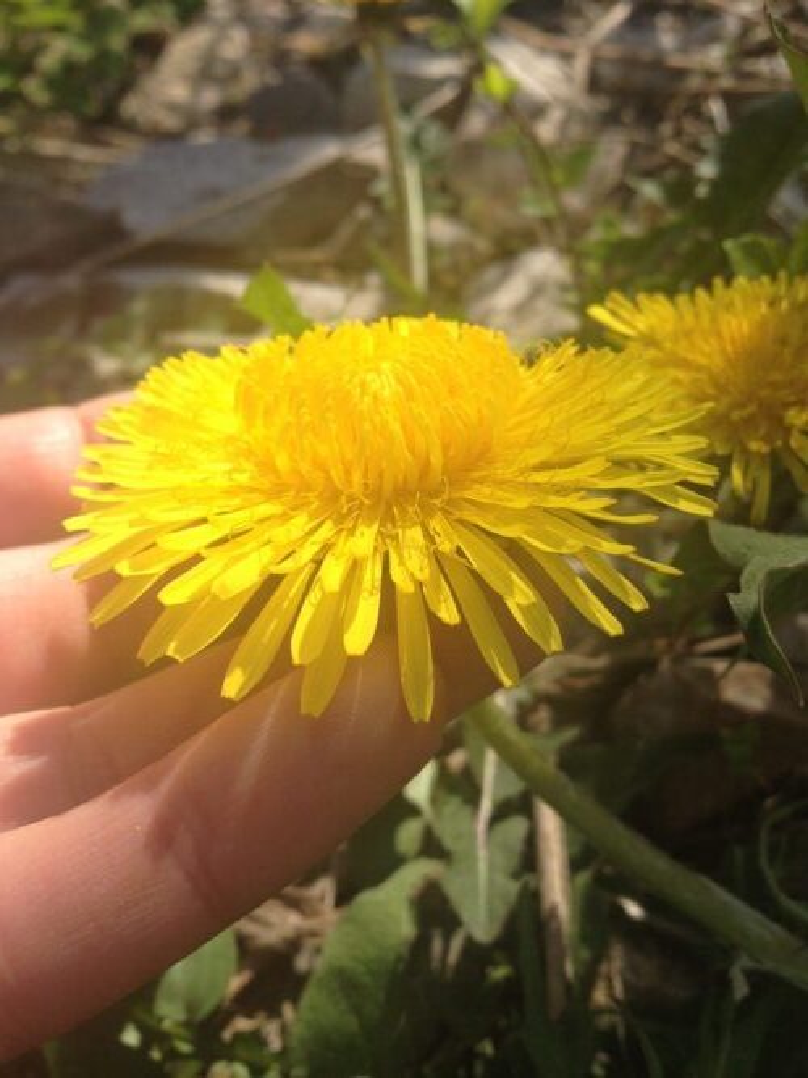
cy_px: 539
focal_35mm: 35
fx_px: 1090
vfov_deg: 52.6
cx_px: 404
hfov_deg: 40.7
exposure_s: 1/708
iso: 50
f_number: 2.4
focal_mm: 4.28
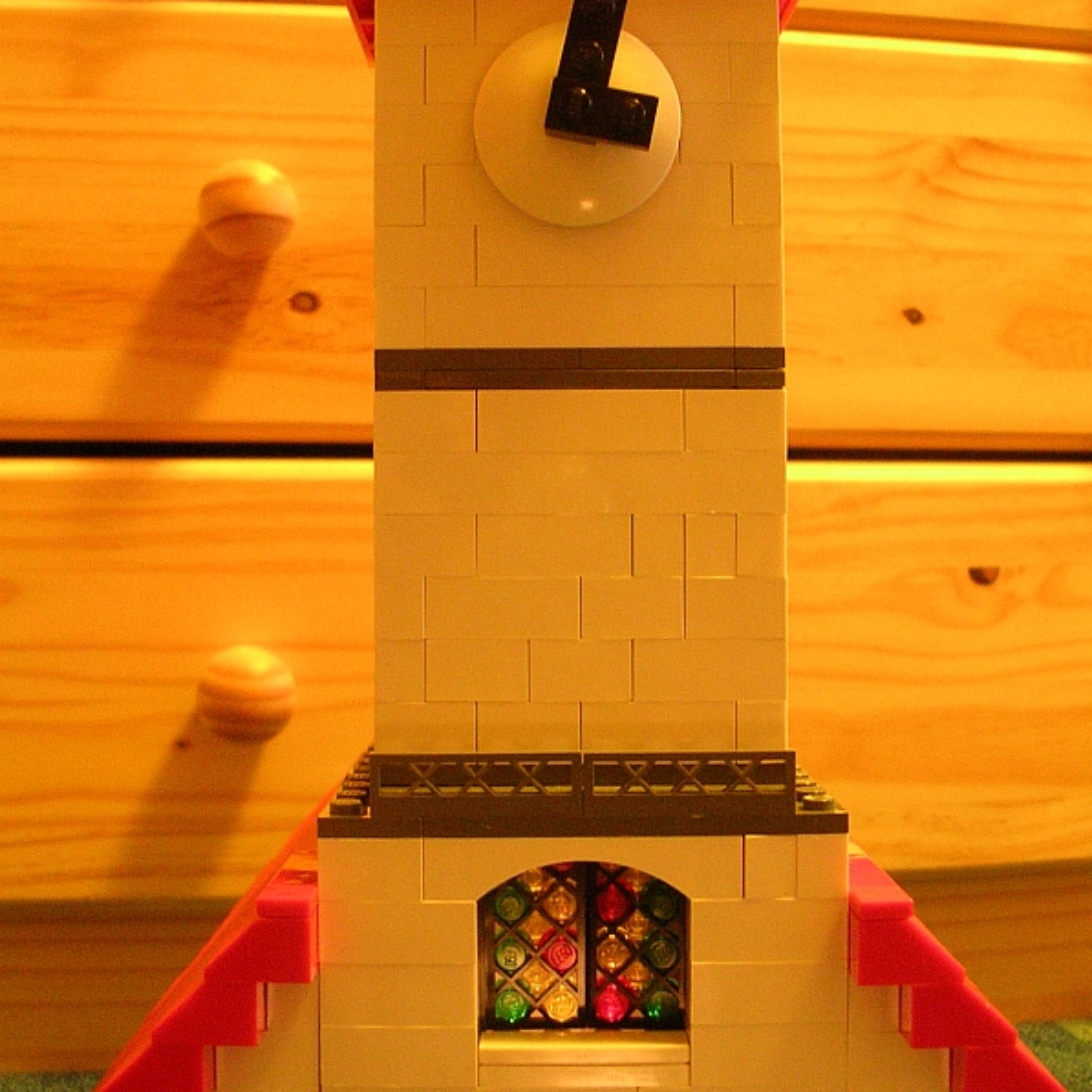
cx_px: 547
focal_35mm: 45
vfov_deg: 37.5
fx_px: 1606
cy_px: 488
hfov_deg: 37.6
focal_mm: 5.8
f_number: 2.8
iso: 200
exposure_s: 1/1.9
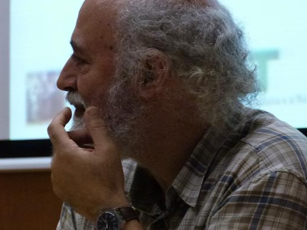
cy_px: 89
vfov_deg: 4.0
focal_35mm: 375
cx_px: 185
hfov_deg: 5.3
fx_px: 3325
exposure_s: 1/30
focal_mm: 54.7
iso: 800
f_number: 4
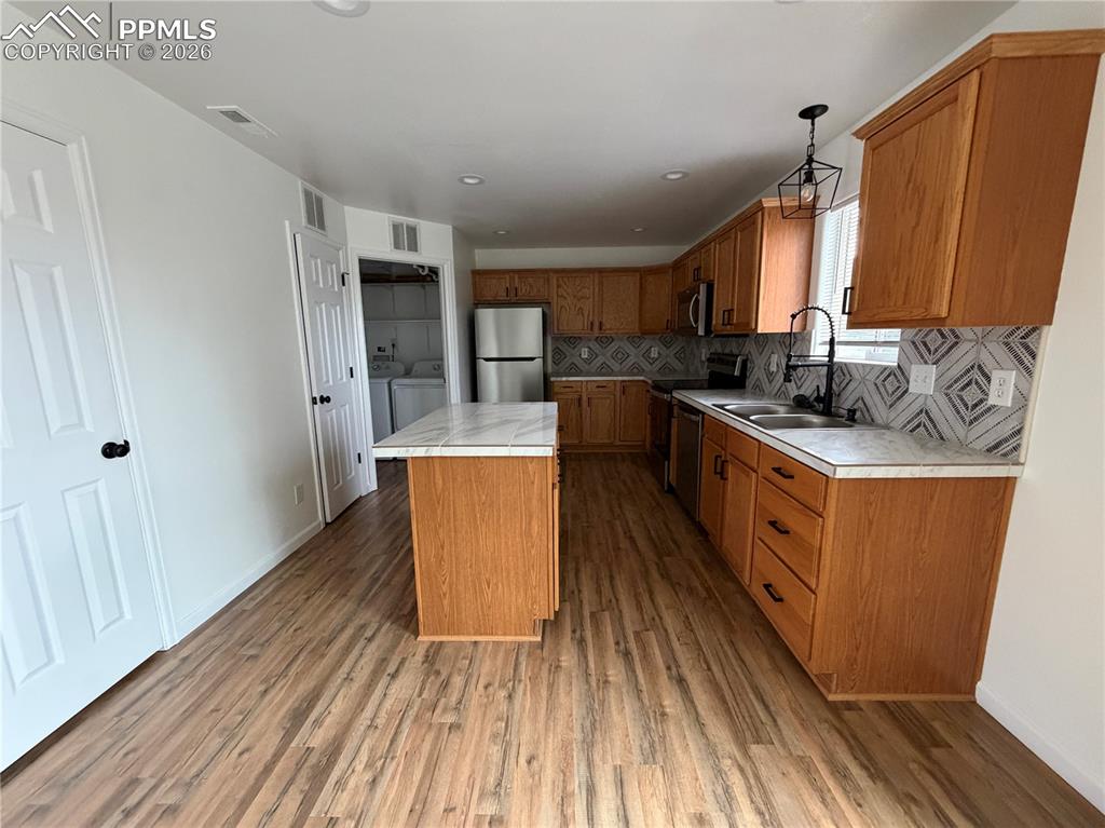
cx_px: 552
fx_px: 447
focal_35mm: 14
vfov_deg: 85.6
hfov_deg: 102.1
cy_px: 414
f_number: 2.2
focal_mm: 2.22
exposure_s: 1/60
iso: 500
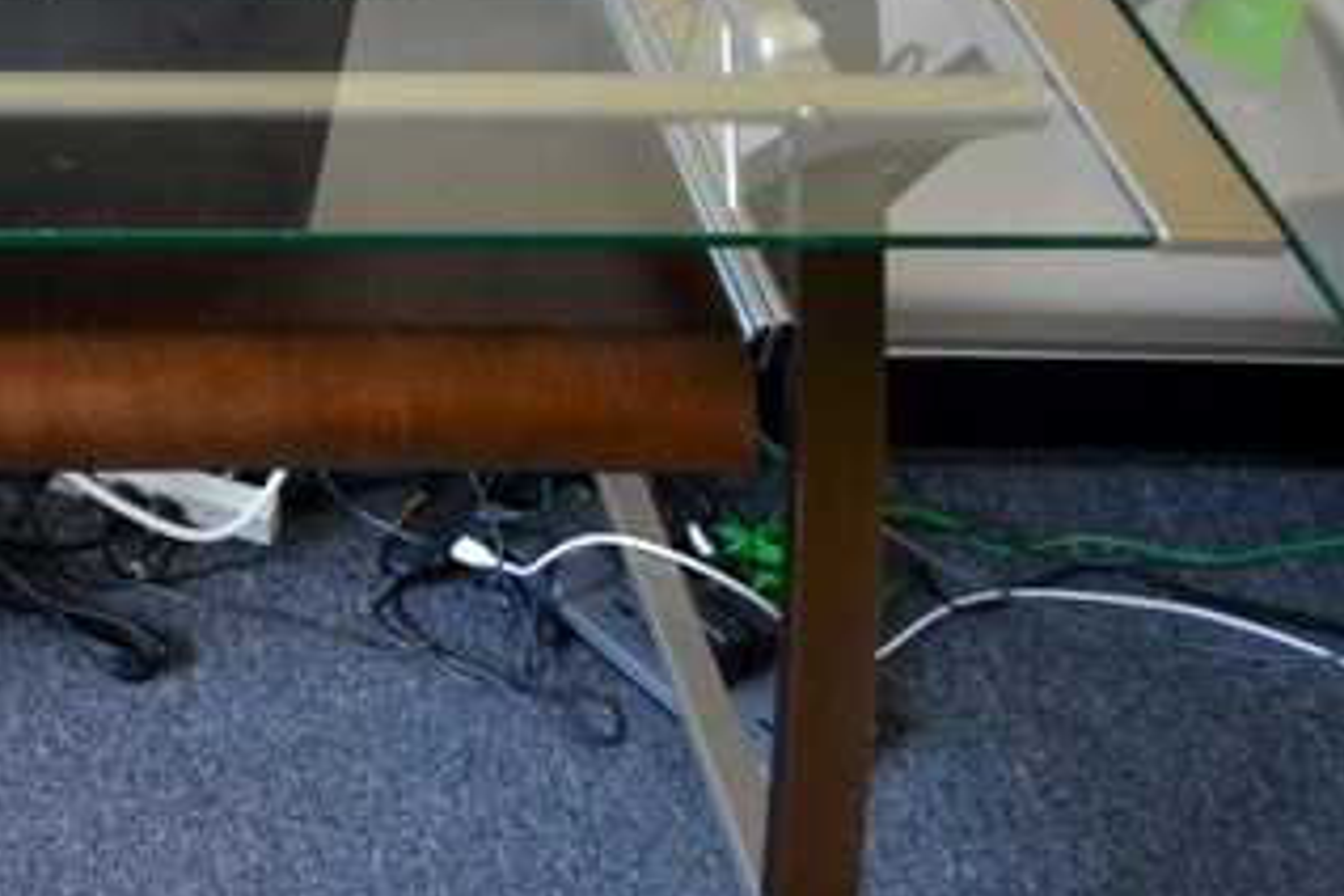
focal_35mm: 66
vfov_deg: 20.6
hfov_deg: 28.2
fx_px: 2464
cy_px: 414
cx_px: -80
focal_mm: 20
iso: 2500
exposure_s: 1/60
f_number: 3.8
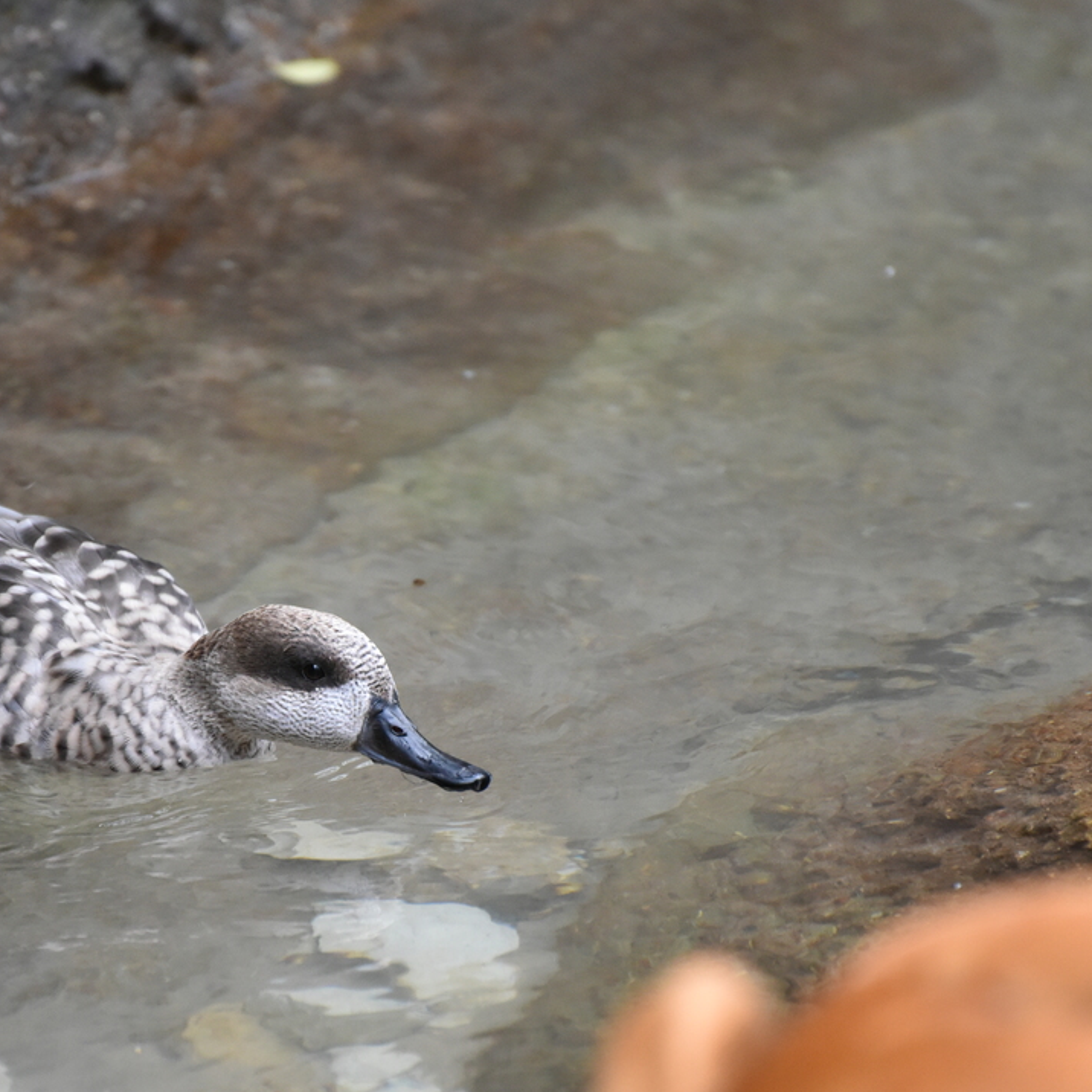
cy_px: 650
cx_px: 246
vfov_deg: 3.8
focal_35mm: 456
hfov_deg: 3.8
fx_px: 16275
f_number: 5.6
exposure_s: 1/640
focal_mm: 300
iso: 4000
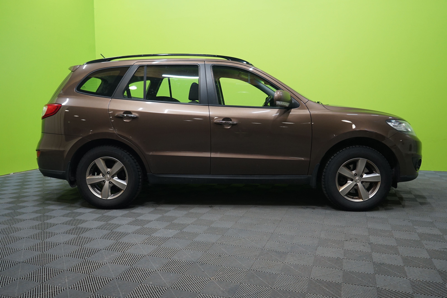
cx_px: 224
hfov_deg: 63.7
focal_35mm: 29
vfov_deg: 45.0
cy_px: 149
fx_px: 360
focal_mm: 29
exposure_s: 1/20
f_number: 4.5
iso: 1000
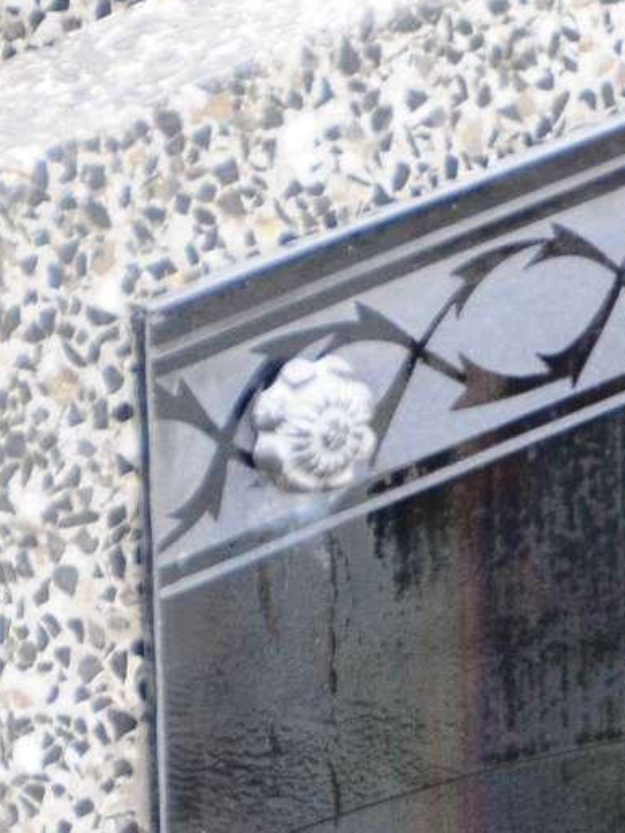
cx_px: 1321
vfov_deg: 3.0
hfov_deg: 2.2
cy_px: 773
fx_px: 16153
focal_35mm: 671
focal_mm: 112
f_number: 7.1
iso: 640
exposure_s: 1/100
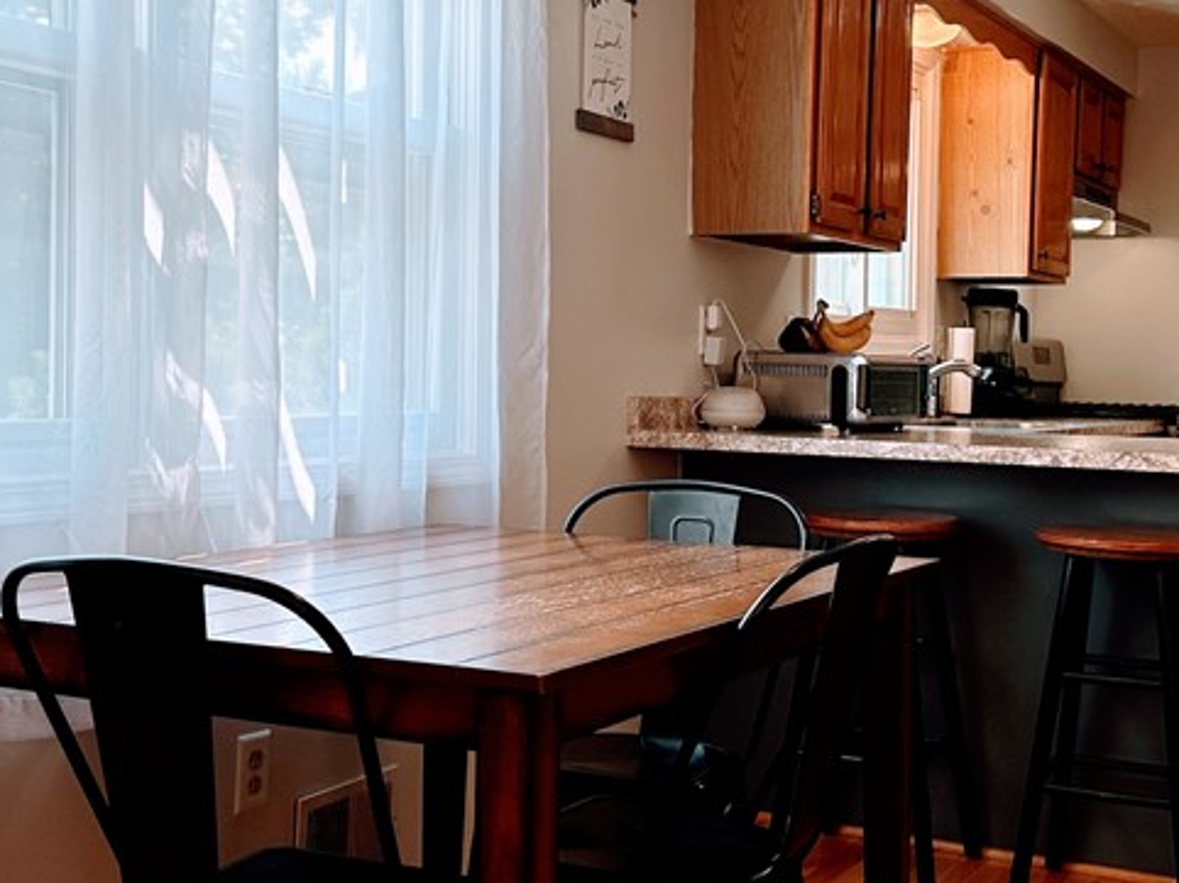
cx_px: 592
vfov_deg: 28.5
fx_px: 1736
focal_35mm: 51
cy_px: 399
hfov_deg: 37.5
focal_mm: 6.86
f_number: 1.78
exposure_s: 1/264
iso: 80
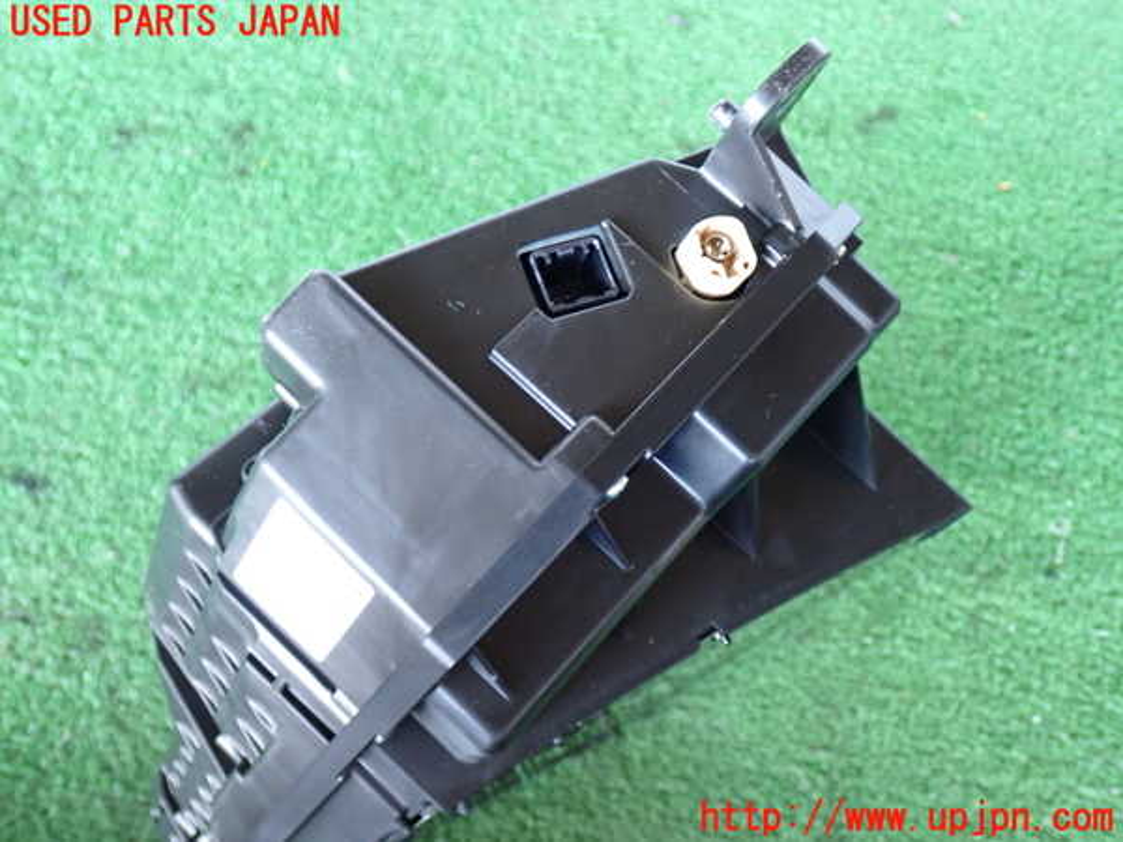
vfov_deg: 37.7
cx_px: 562
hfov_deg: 49.0
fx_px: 1233
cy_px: 421
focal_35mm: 38
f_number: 2.7
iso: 800
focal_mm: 6.83
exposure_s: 1/30
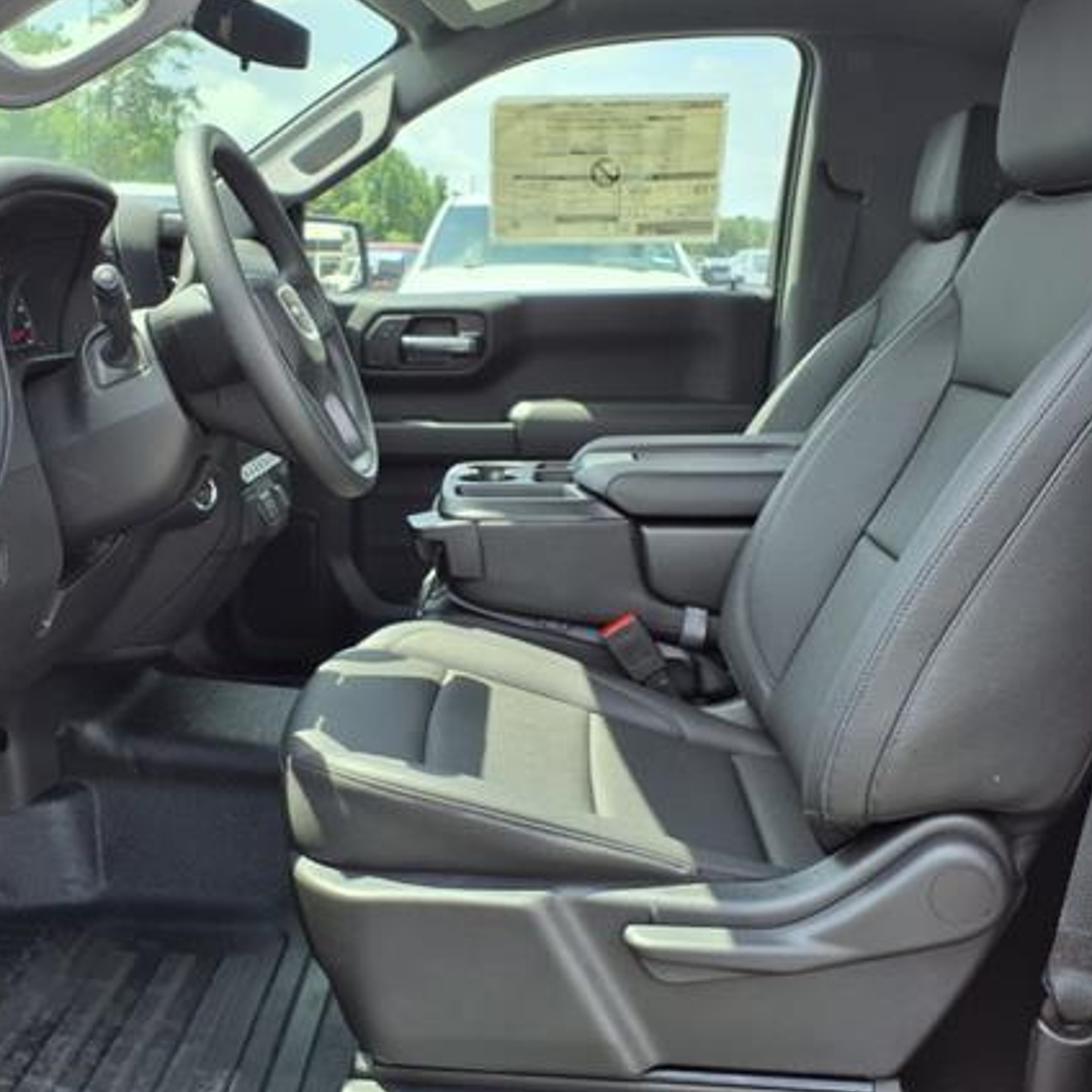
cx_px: 422
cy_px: 484
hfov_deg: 45.7
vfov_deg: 46.0
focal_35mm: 36
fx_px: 1285
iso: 40
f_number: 1.9
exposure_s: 1/286
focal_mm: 3.58
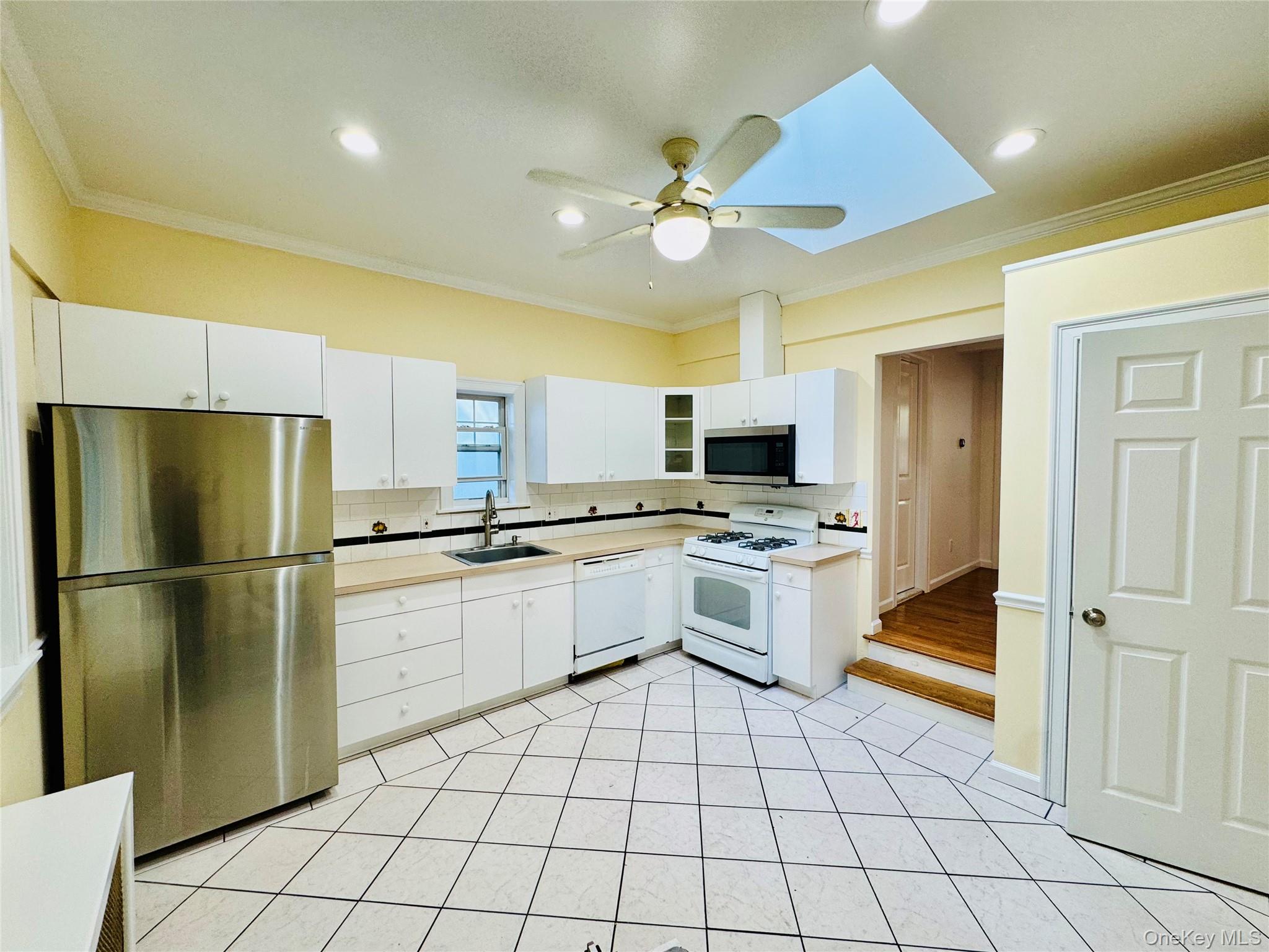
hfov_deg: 102.1
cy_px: 476
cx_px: 634
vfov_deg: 85.7
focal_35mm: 14
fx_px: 513
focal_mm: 2.22
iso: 125
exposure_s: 1/120
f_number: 2.2
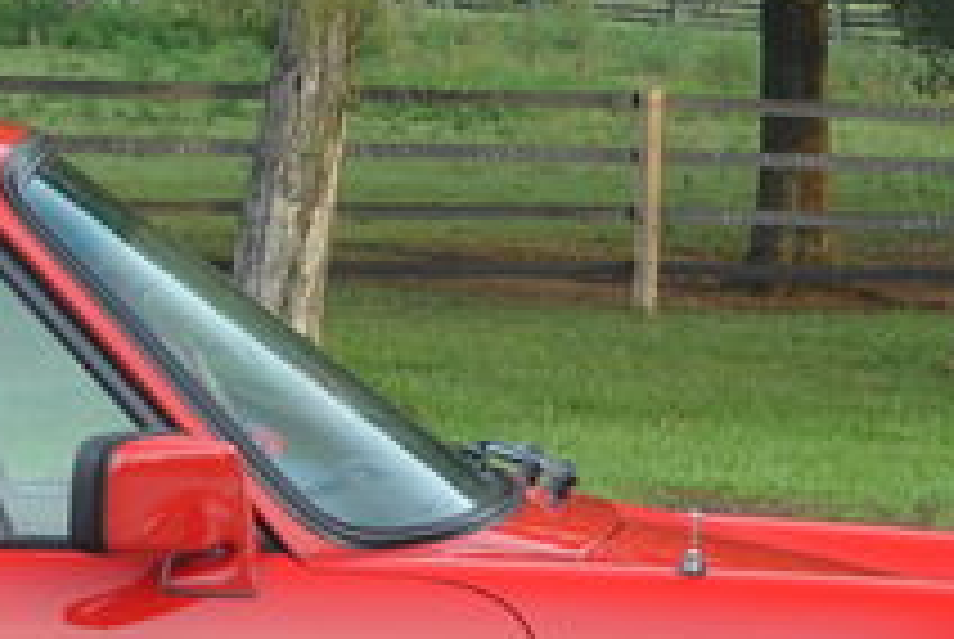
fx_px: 6130
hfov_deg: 8.8
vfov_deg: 6.0
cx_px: -216
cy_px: 418
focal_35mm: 231
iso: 400
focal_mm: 32
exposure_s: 1/60
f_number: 4.2
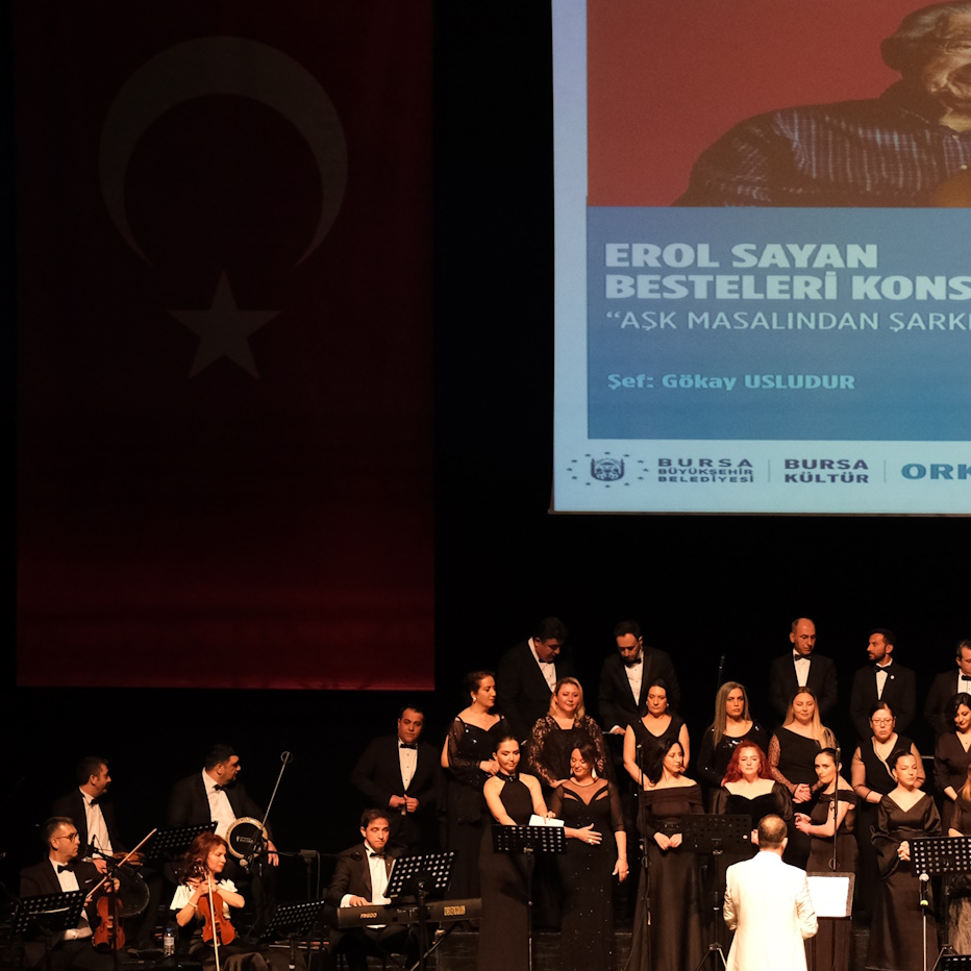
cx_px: 958
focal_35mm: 171
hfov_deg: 10.1
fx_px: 5427
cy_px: 804
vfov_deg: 10.2
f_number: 2.8
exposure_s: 1/60
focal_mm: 50
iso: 1600
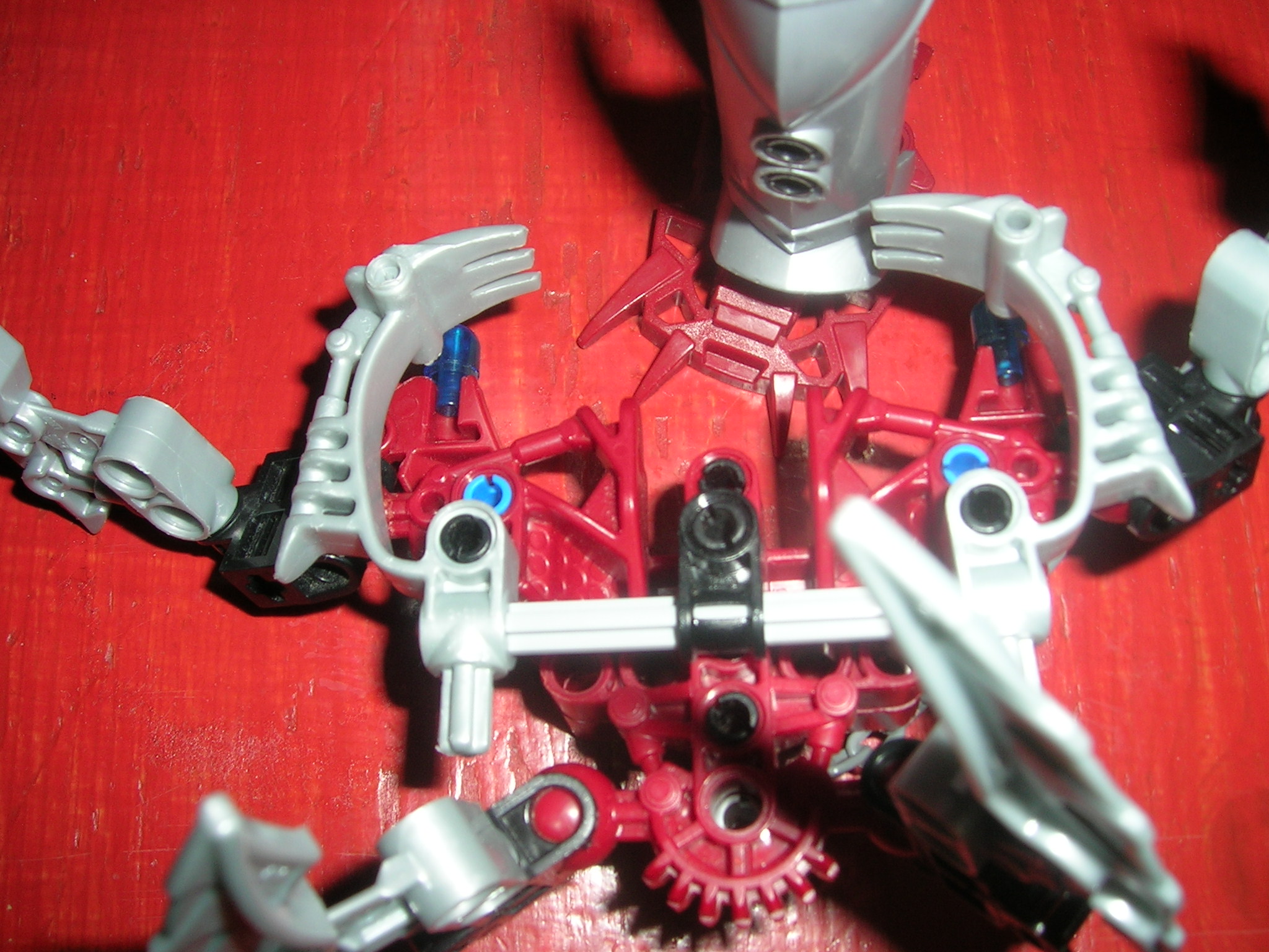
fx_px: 1283
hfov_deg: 52.6
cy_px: 476
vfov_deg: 40.7
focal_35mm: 35
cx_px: 634
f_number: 4.8
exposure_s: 1/60.1
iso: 50
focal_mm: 5.4
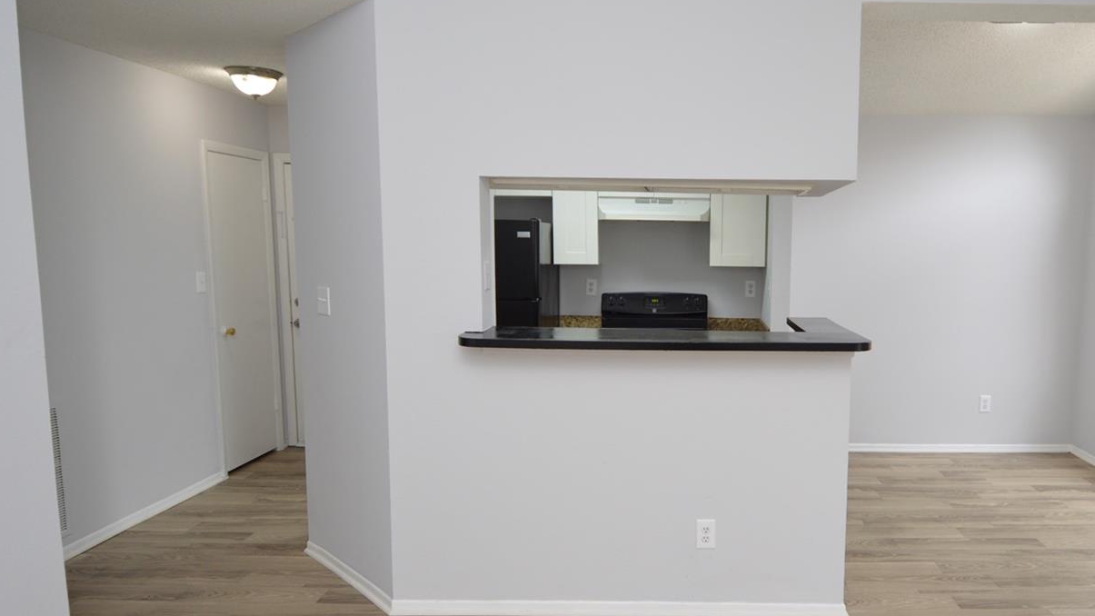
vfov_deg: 45.9
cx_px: 688
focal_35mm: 25
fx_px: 726
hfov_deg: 72.7
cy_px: 344
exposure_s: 1/80
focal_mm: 12
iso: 400
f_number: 4.5
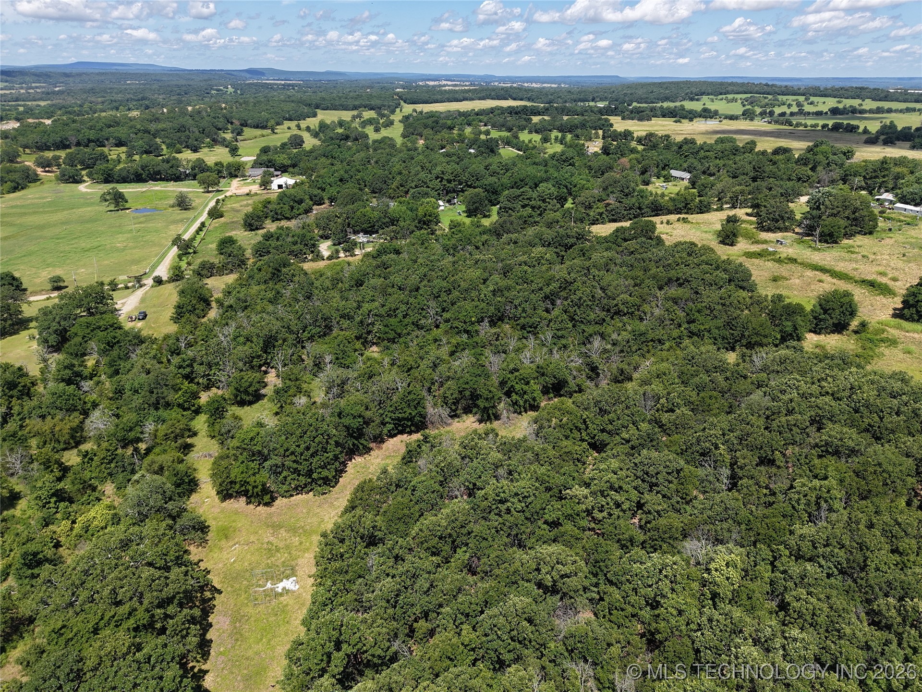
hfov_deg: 71.6
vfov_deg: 56.8
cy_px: 346
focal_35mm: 24
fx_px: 639
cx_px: 461
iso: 150
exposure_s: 1/3000
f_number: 1.8
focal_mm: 8.67
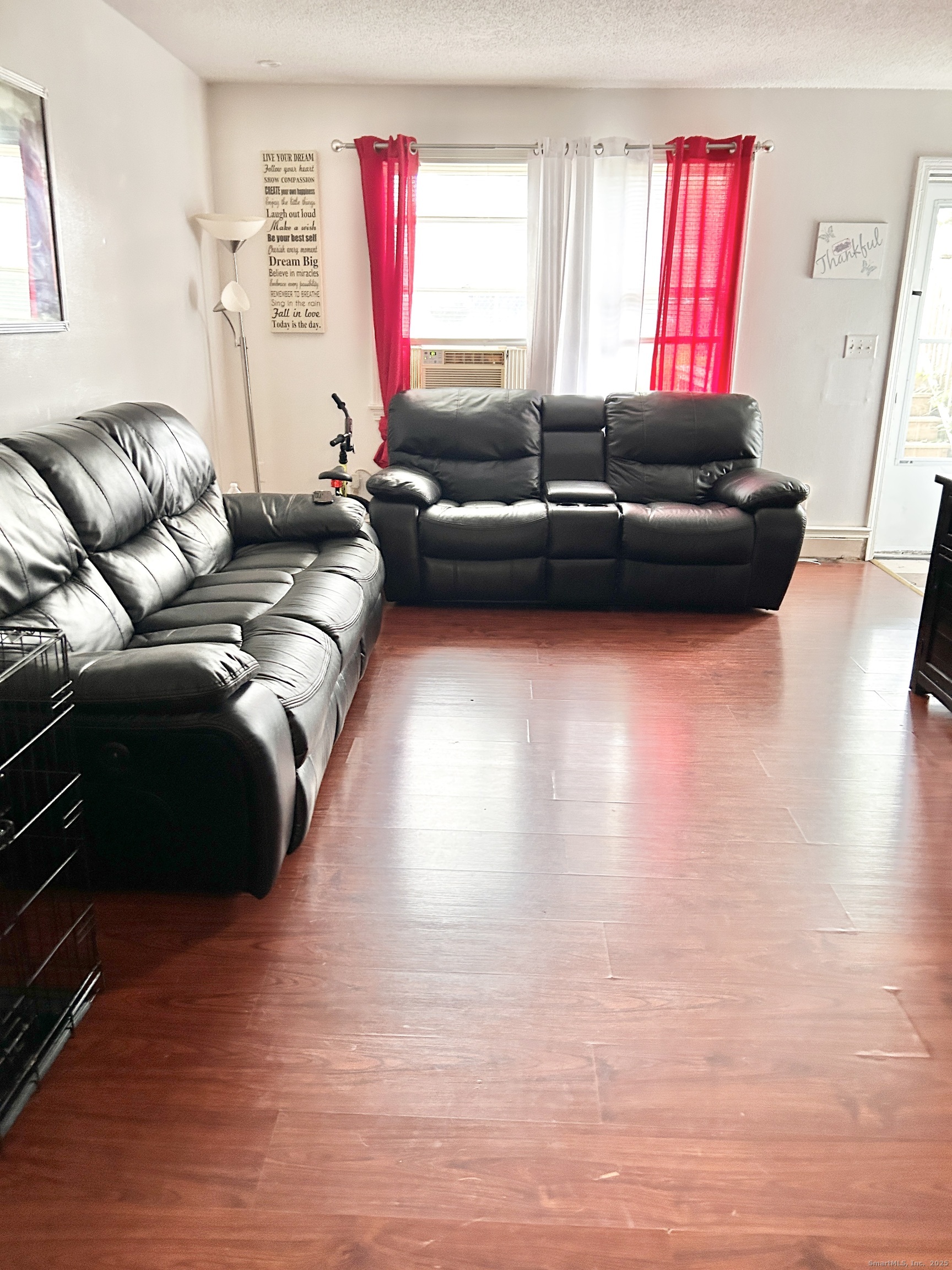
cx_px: 476
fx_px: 953
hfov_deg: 53.1
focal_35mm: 26
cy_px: 635
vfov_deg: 67.3
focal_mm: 5.7
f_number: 1.5
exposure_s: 1/60
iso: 320
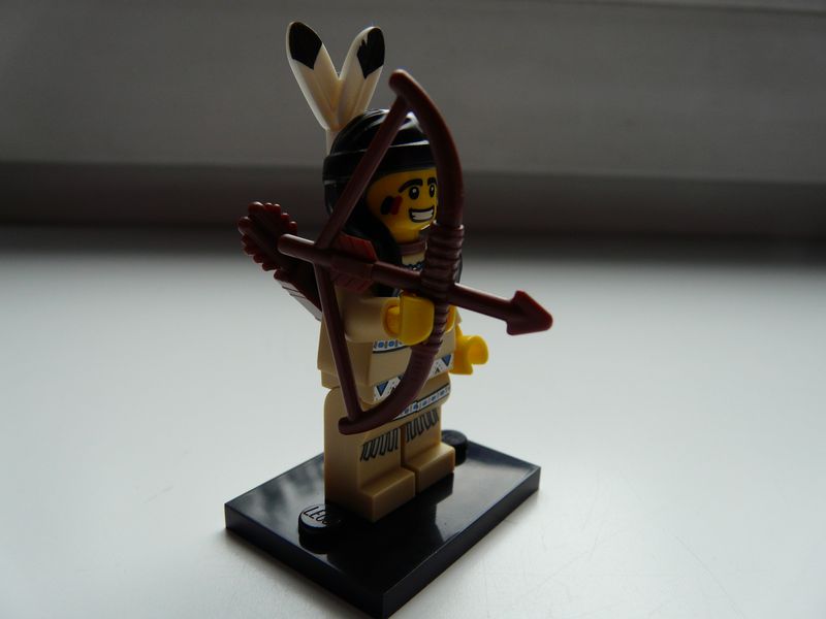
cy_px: 310
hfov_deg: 63.4
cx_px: 413
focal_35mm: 28
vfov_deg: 49.7
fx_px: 668
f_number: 3.2
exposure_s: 1/100
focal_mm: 4.6
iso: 100
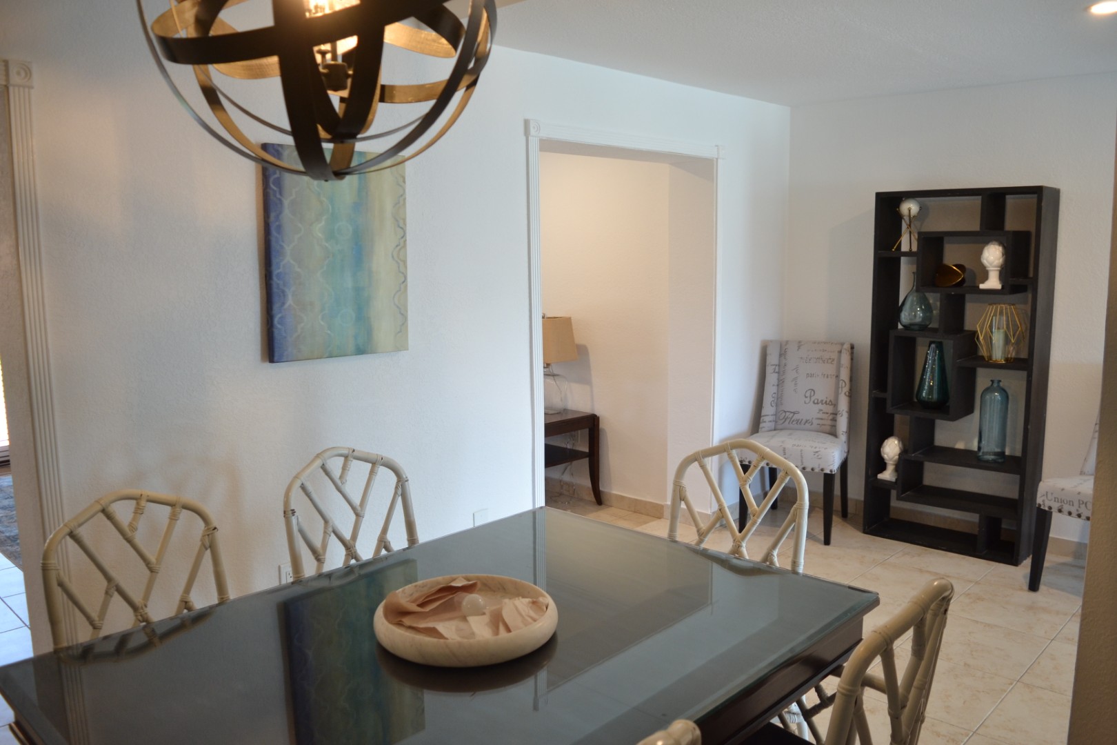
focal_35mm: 27
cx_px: 558
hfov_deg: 67.4
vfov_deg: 47.9
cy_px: 372
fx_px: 838
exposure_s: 1/25
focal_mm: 18
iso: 400
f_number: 3.5
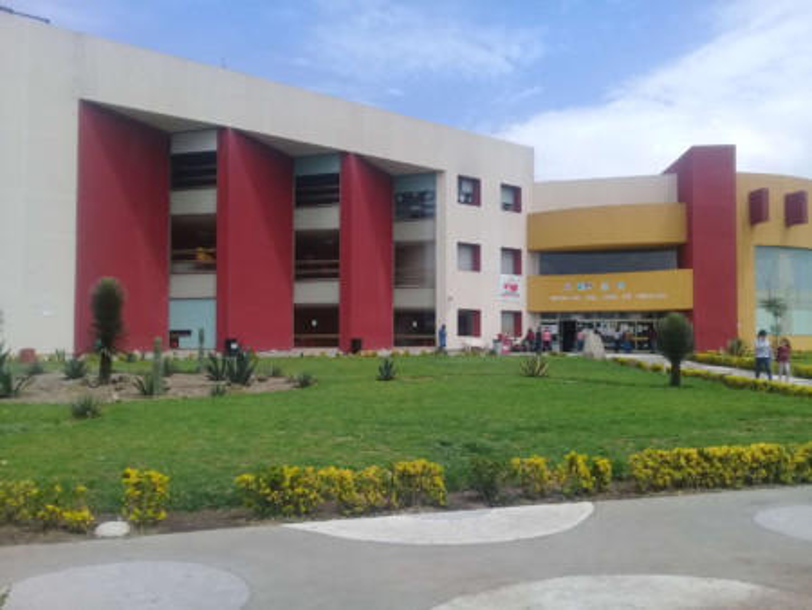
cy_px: 305
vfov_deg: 45.5
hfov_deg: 58.3
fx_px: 728
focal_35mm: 31
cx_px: 406
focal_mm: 3.3
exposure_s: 1/1495
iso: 50
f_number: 2.2
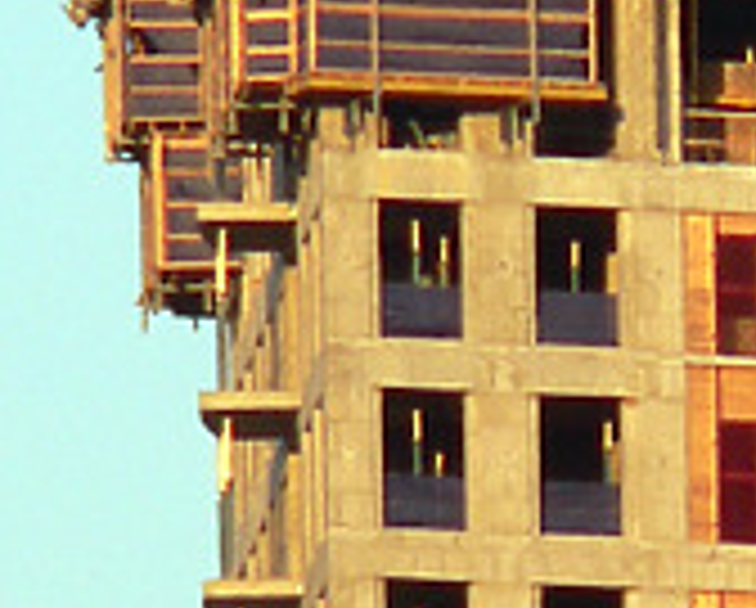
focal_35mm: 2253
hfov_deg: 0.9
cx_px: 457
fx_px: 50498
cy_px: 558
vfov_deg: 0.7
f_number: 4
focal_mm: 72
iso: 80
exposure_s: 1/250
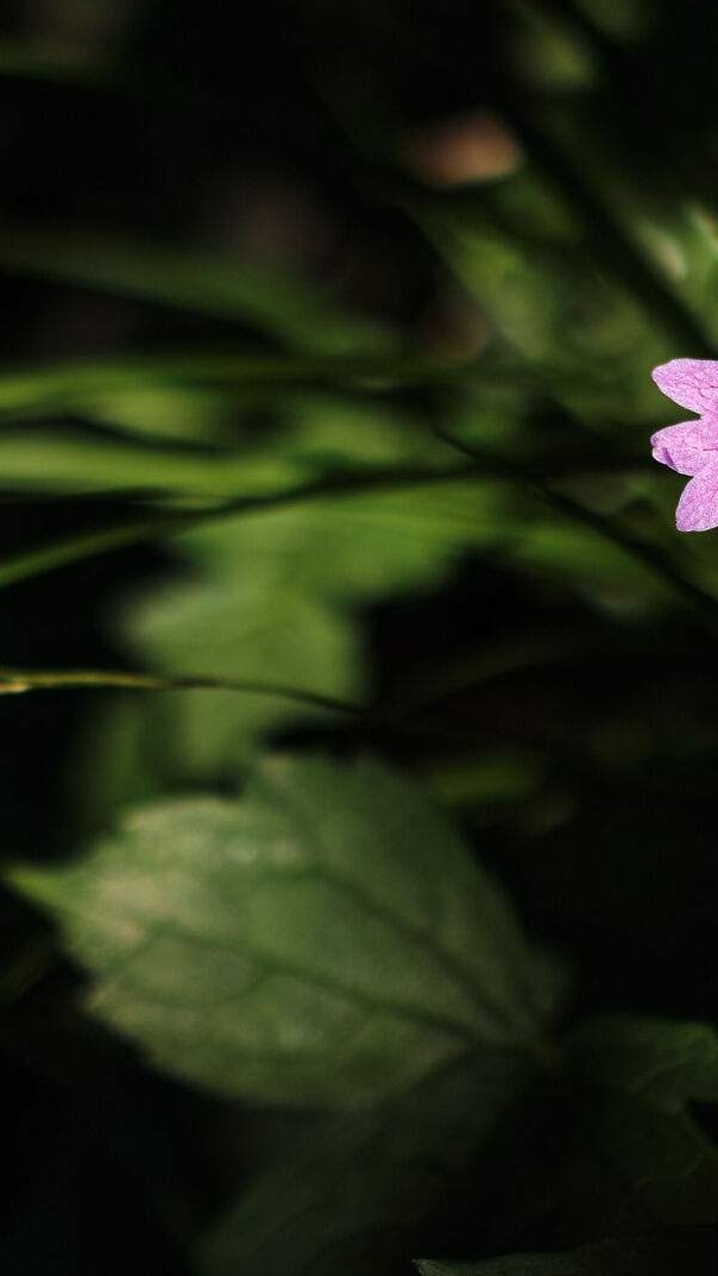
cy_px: 414
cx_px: 810
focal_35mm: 82
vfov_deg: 25.7
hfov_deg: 14.4
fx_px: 2774
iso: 200
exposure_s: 1/1900
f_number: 2
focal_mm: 23
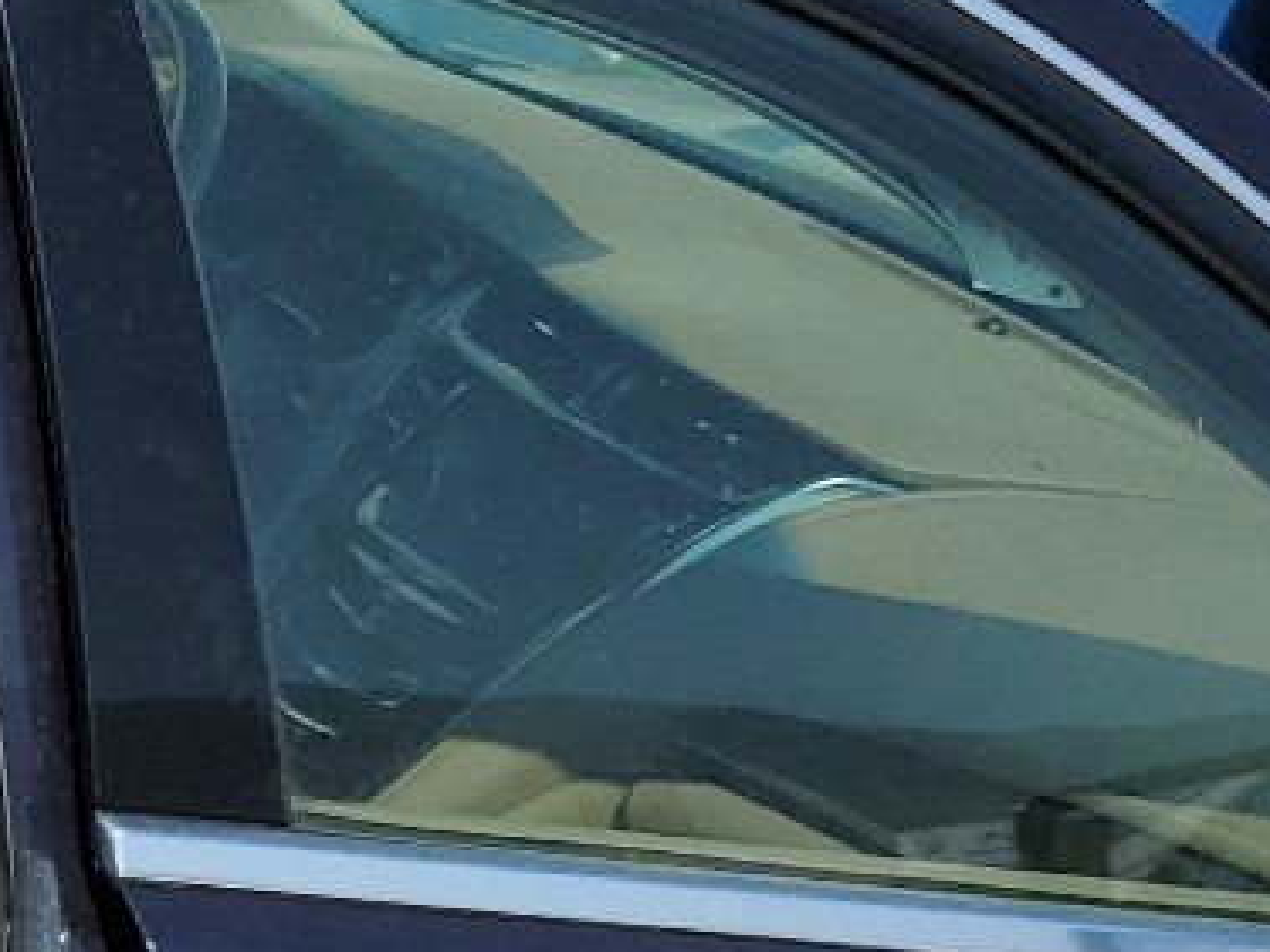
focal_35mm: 111
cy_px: 661
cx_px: -667
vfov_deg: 13.3
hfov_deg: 16.1
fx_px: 4071
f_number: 1.5
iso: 50
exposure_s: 1/5000
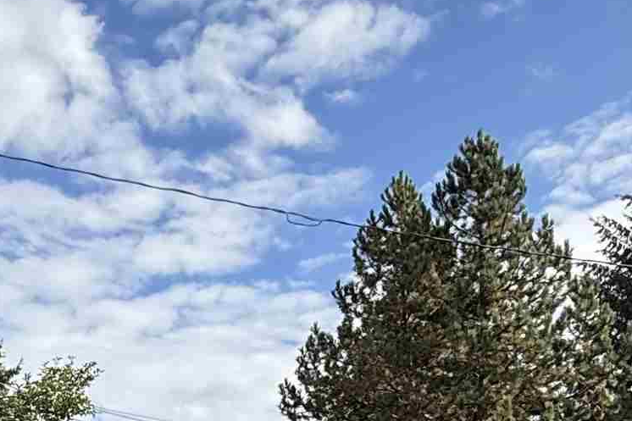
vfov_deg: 19.4
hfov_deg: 31.8
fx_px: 1053
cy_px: 651
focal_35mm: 60
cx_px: 64
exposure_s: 1/1189
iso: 50
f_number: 2.2
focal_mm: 2.22
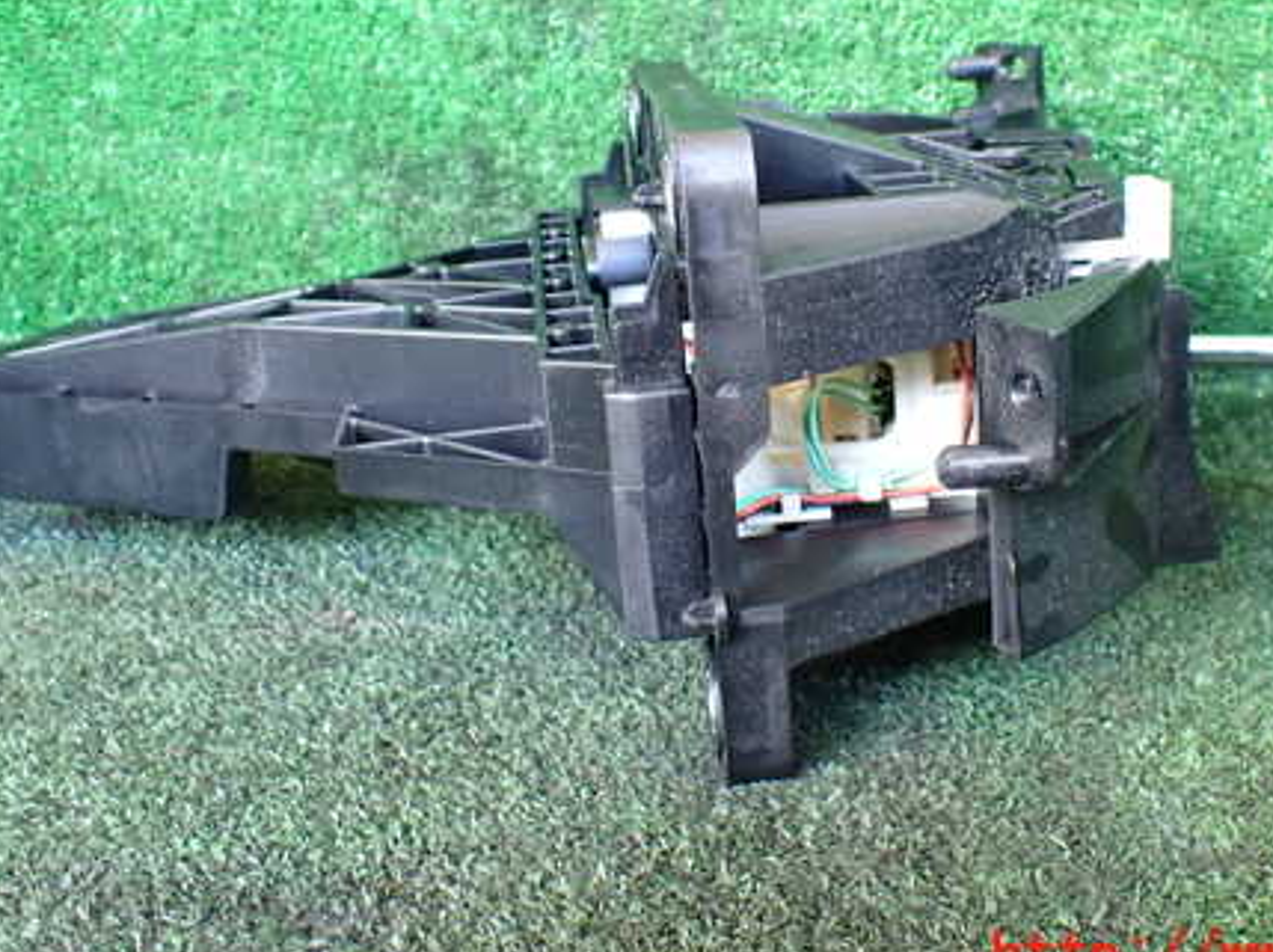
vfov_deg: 34.0
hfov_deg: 44.6
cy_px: 329
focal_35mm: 42
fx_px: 1543
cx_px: 772
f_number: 2.3
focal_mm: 5.4
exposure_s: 1/80
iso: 800
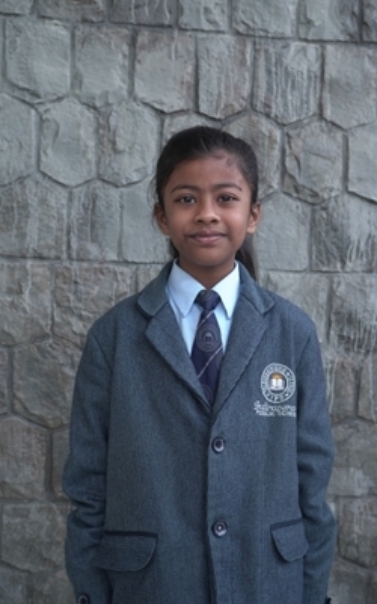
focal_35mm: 48
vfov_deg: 41.8
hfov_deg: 26.8
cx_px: 213
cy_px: 305
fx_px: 789
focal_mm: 42
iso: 400
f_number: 6.3
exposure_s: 1/125
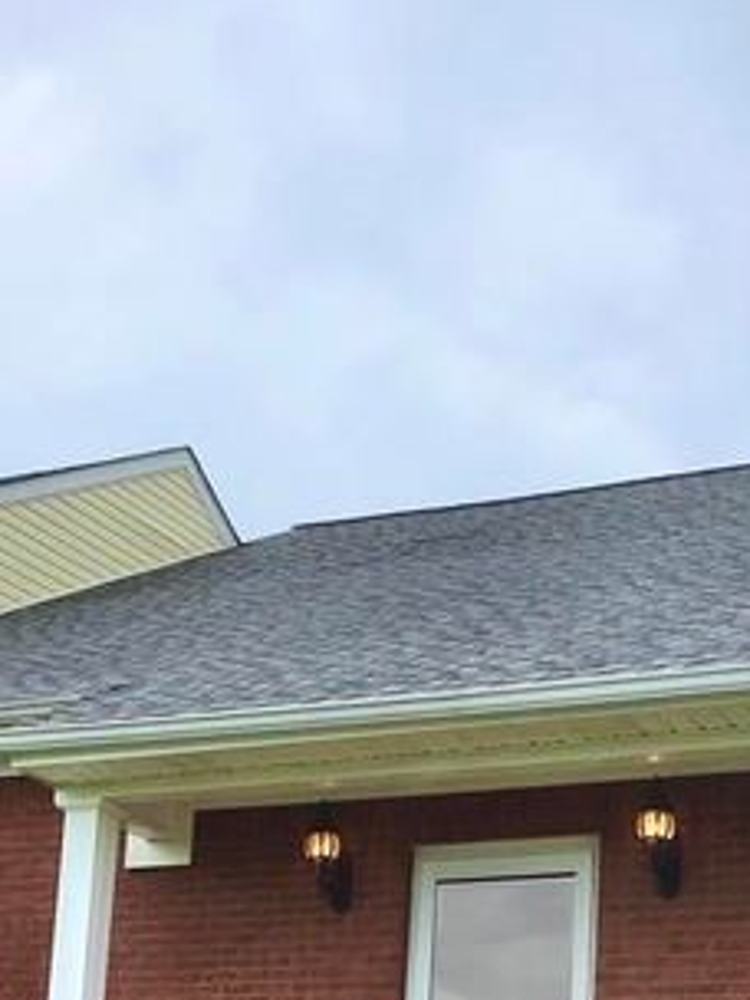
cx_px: 454
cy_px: 988
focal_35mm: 68
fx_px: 1964
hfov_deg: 21.6
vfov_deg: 27.0
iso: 25
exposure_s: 1/799
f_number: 2.4
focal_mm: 3.3
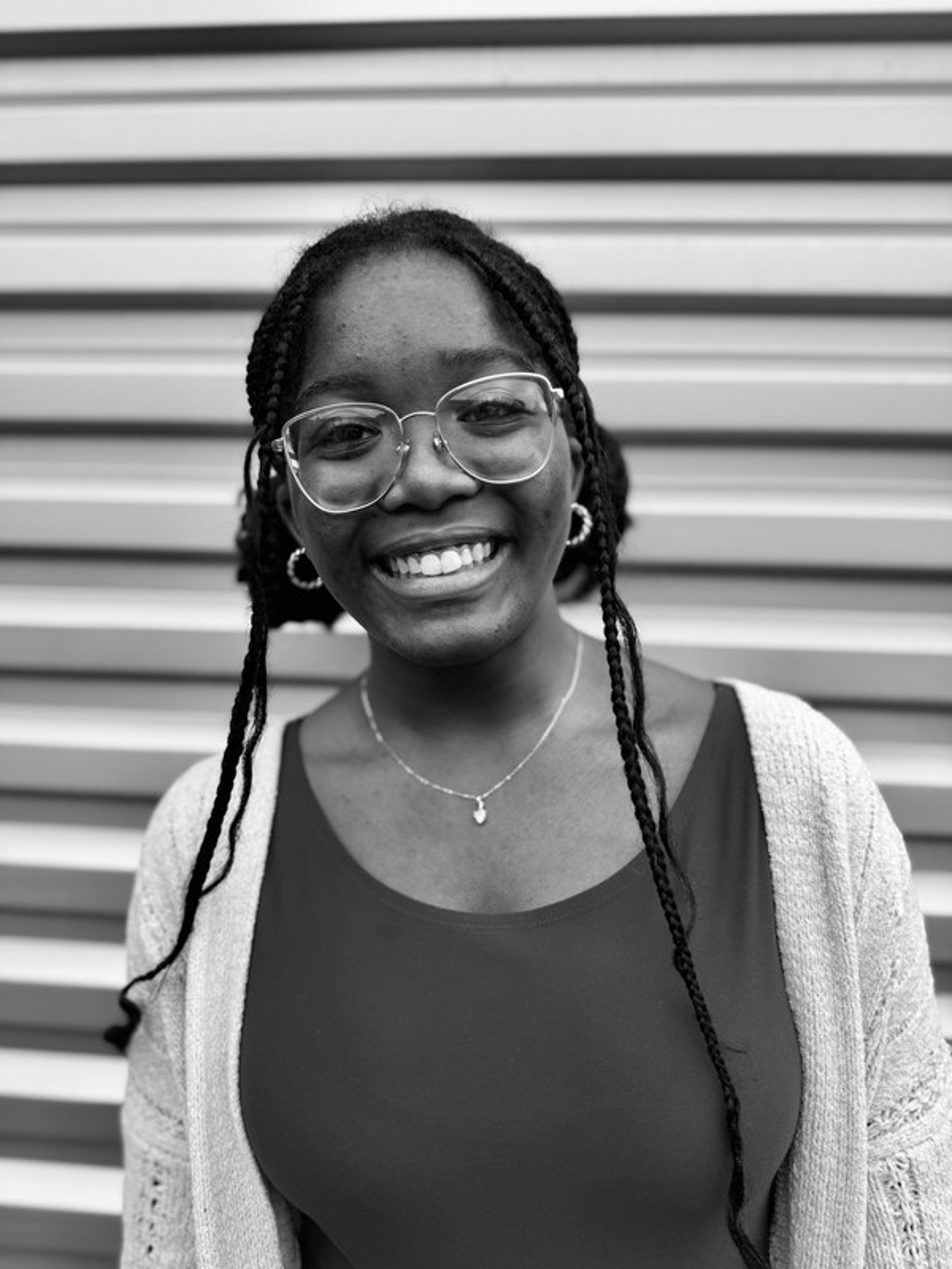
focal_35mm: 24
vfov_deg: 71.6
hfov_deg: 56.8
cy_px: 634
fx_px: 880
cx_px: 476
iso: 64
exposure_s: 1/264
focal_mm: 6.76
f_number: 1.78
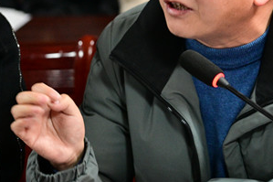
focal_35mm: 257
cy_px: 50
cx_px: 177
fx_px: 1948
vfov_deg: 5.3
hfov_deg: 8.0
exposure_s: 1/80
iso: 4000
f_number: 4
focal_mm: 120
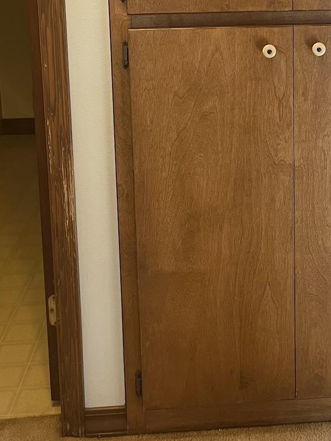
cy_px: 19
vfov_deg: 30.7
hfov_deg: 24.3
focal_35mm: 59
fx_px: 752
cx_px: 280
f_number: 1.6
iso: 125
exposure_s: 1/60
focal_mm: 5.1
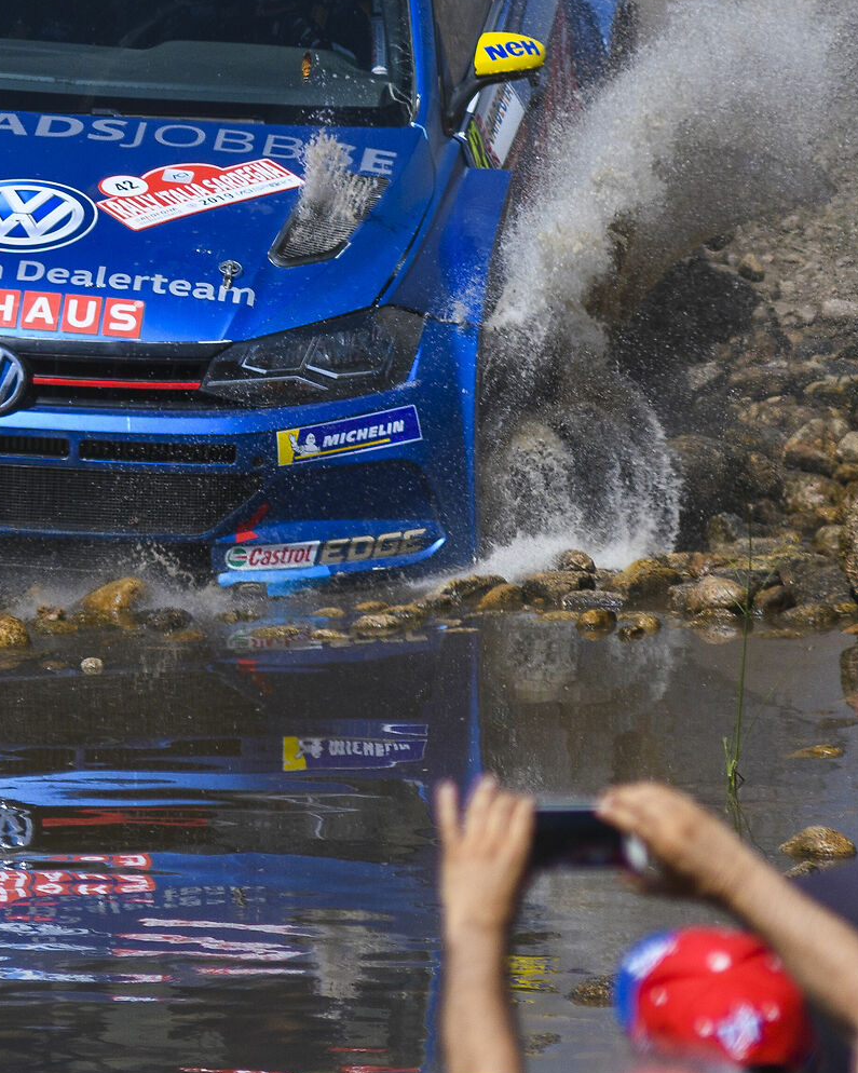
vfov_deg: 3.3
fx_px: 18350
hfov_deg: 2.7
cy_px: 284
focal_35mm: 578
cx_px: 9
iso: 250
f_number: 5
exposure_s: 1/2500
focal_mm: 170
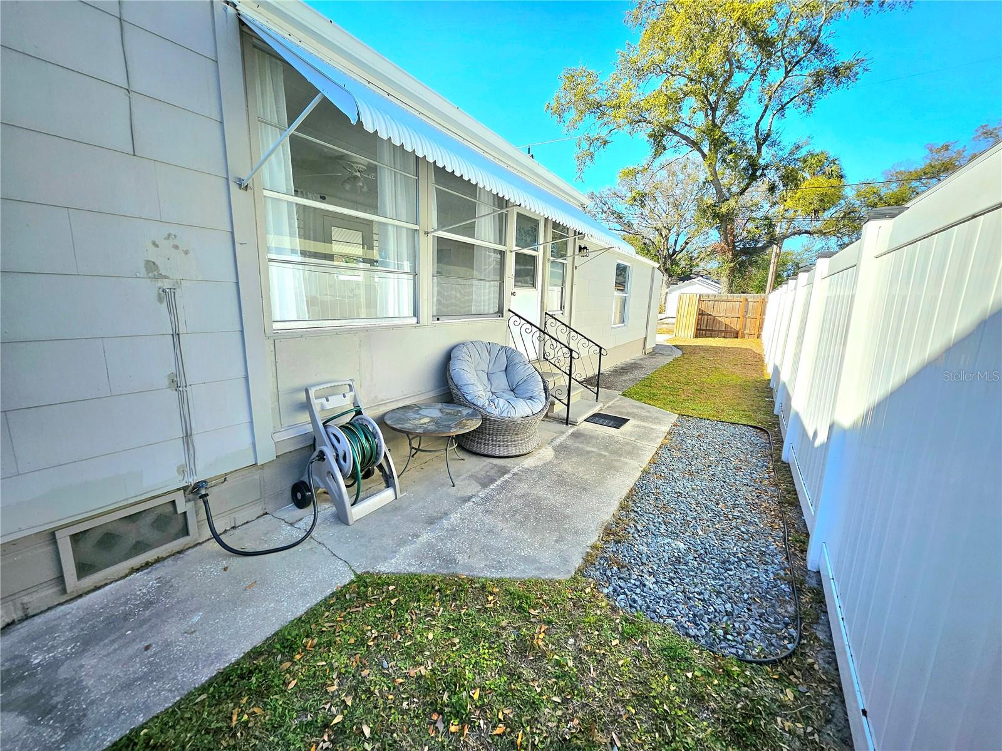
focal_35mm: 13
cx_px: 501
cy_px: 376
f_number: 2.2
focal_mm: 1.74
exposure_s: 1/588
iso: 32
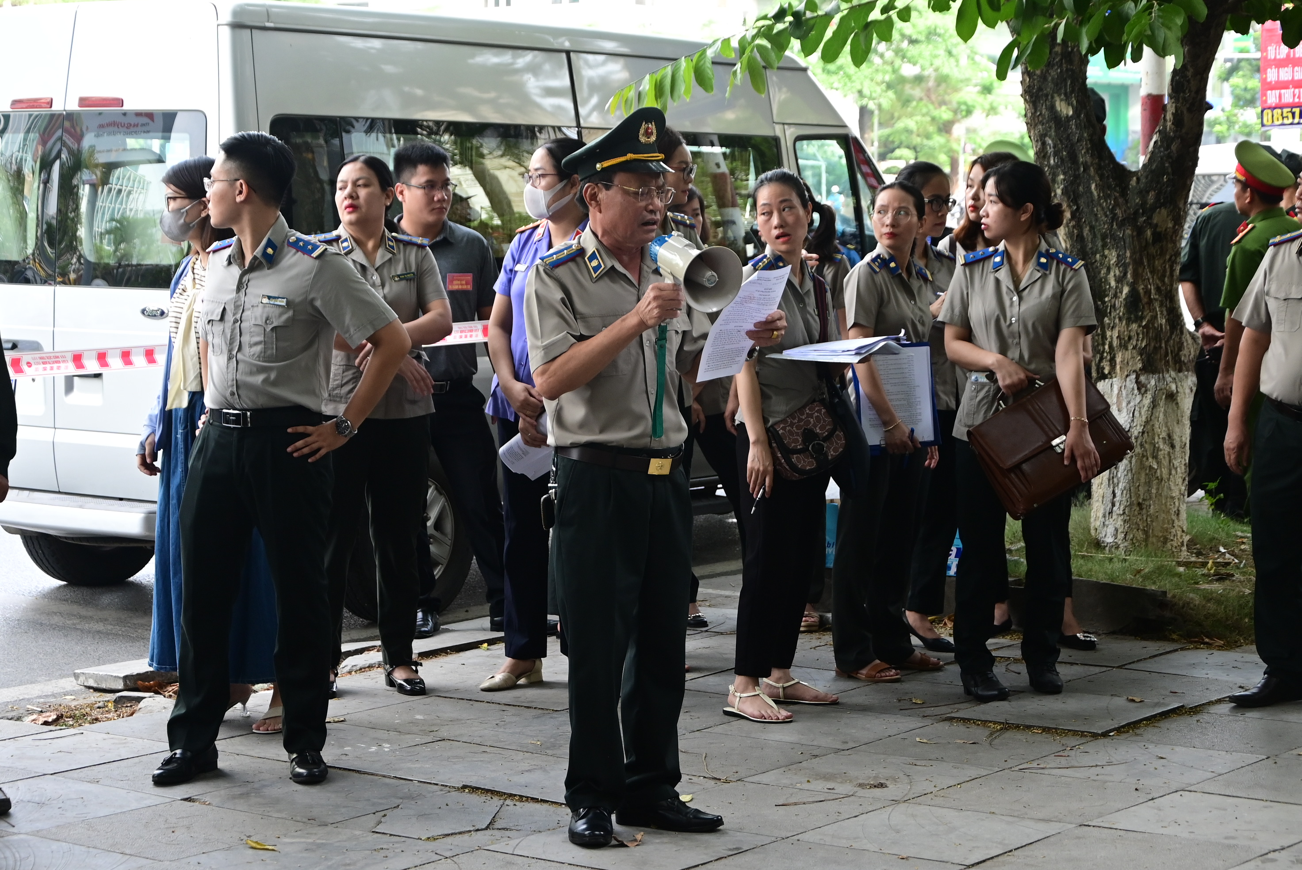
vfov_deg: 18.2
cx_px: 651
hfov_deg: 27.0
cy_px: 435
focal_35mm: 75
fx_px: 2715
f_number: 5
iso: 640
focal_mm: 50
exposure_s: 1/160
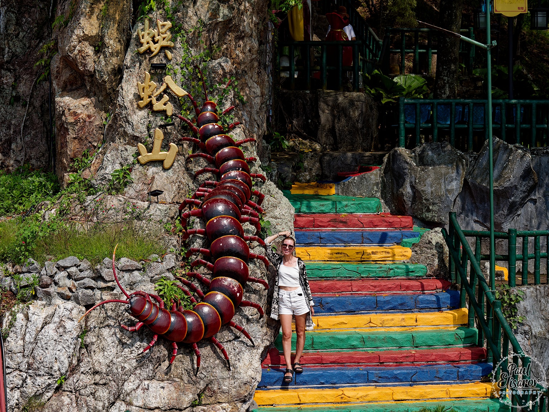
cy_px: 206
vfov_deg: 12.1
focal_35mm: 122
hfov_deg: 16.1
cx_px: 274
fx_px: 1935
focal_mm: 61
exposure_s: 1/2500
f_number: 4
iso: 200
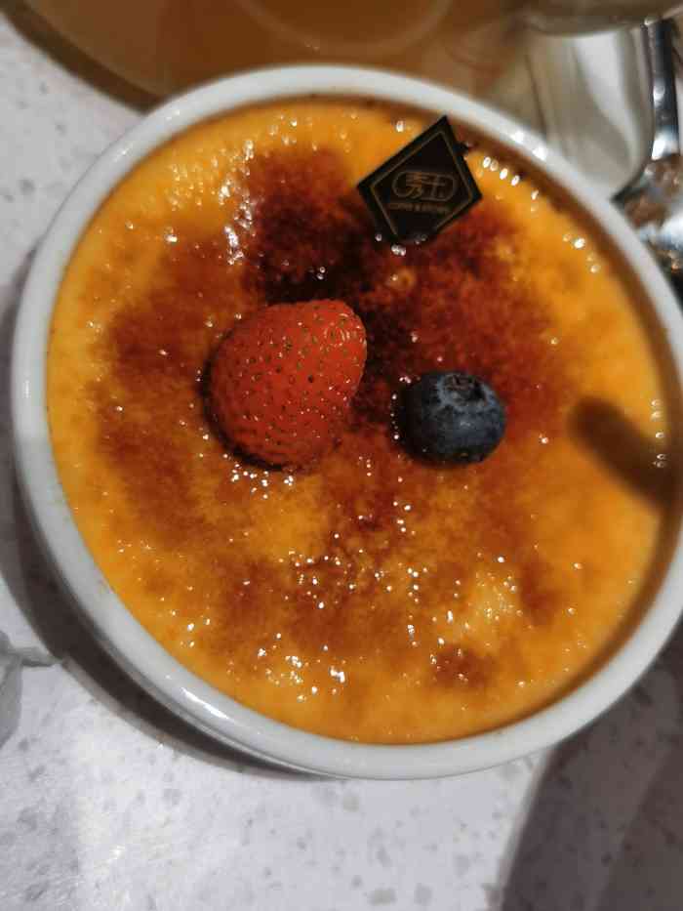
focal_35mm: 43
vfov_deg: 43.8
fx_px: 1131
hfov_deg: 33.6
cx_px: 342
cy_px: 456
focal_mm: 5.56
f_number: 1.6
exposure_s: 1/100
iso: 125
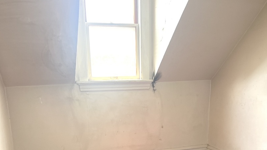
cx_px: 133
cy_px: 144
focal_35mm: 38
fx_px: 269
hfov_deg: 52.8
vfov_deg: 29.5
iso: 125
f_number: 1.5
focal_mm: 5.7
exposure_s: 1/106
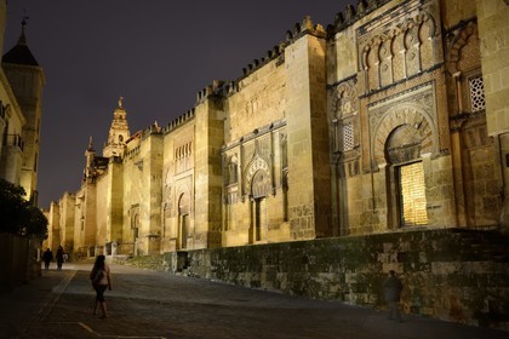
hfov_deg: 58.7
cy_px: 170
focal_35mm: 32
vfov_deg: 41.1
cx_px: 254
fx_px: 452
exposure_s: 1/20
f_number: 2.8
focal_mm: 32
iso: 1600
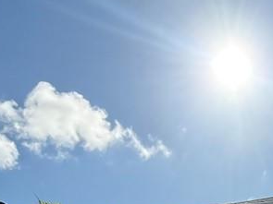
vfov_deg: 17.1
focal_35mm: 76
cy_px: 325
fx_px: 599
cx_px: 254
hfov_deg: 24.8
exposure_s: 1/2976
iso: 50
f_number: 2.2
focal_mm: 2.22
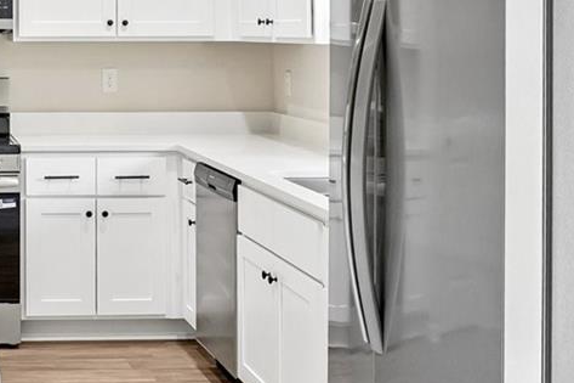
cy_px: 35
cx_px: -46
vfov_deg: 18.8
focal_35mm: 71
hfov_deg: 26.4
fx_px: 1132
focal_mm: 21
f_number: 9
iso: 400
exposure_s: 1/20
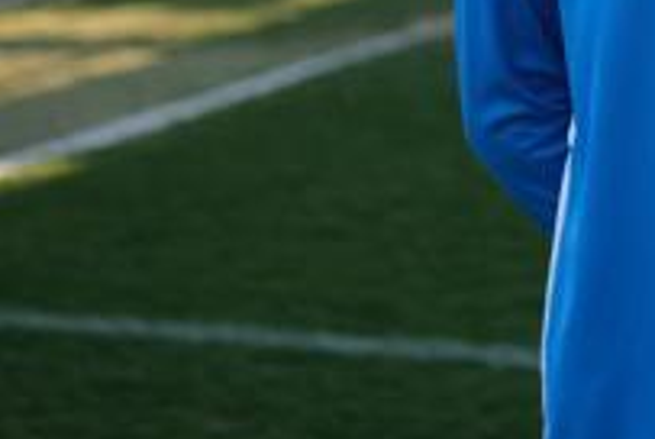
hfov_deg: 14.6
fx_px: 2478
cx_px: 782
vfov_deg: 9.8
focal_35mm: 136
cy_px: -207
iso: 250
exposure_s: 1/2700
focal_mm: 30
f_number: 1.4
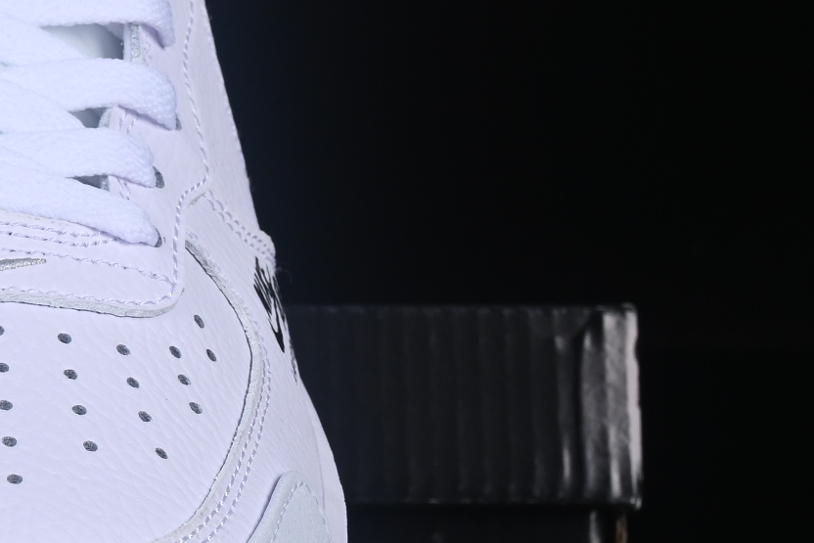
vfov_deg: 5.5
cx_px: -379
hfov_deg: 8.0
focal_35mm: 251
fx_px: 5676
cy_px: 349
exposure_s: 1/100
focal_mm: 50
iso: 160
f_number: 9
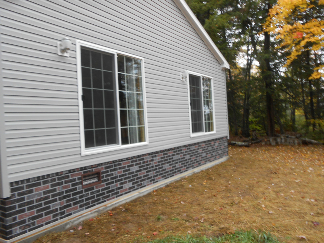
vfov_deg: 51.4
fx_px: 253
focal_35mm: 27
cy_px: 119
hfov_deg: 65.3
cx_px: 164
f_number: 3.5
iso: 125
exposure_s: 1/30
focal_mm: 4.6
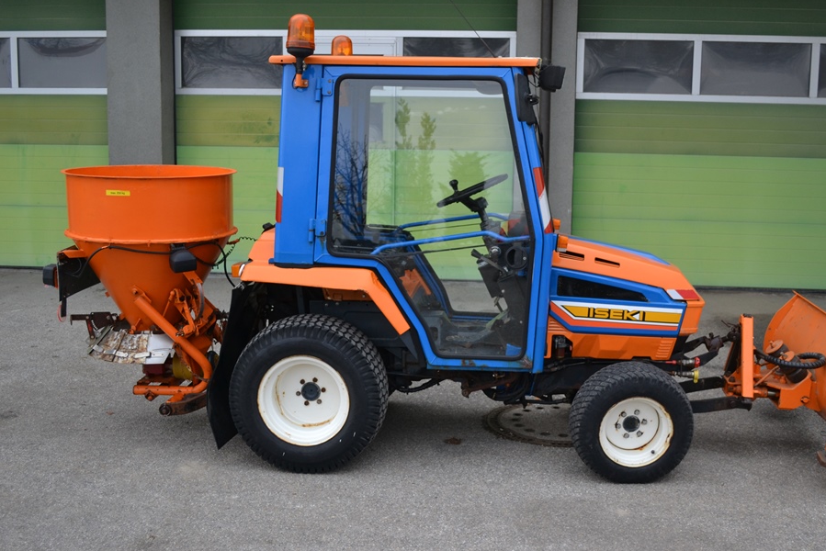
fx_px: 941
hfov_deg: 47.3
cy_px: 259
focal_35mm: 41
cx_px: 469
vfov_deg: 32.6
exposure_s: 1/500
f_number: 4
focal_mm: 24
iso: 400
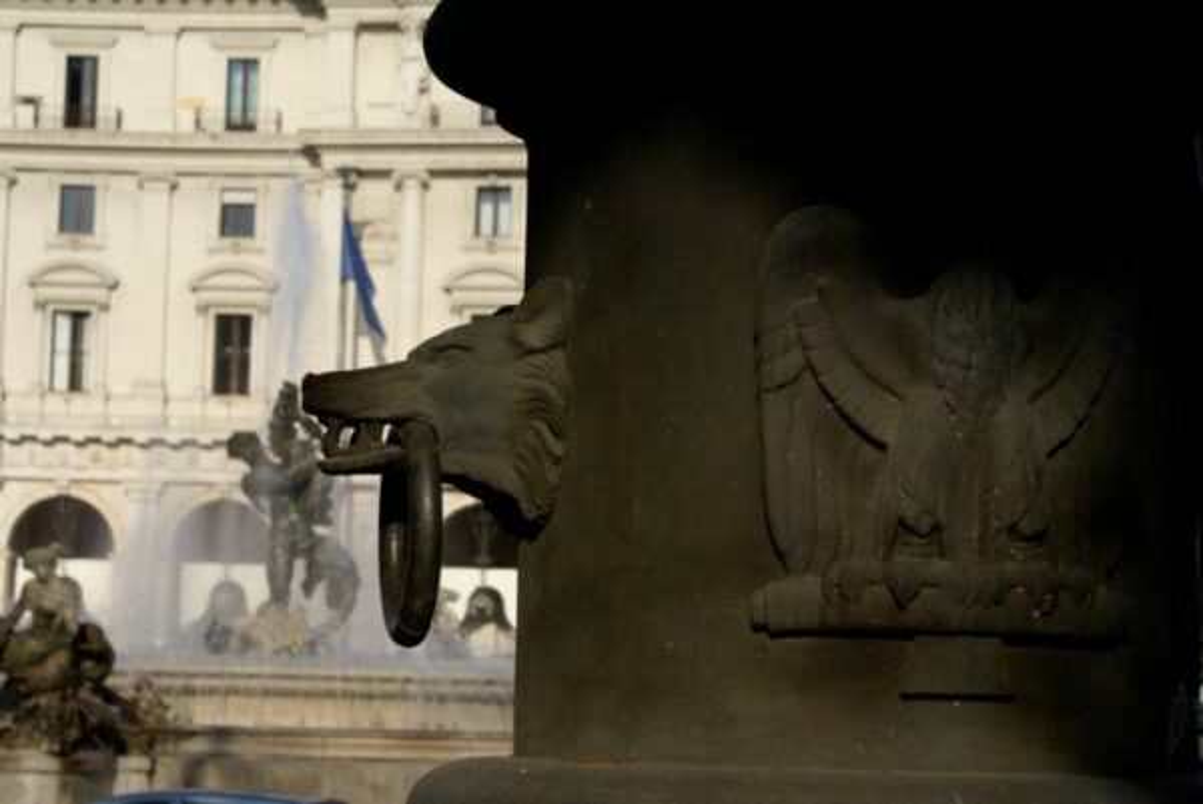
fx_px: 3511
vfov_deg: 13.1
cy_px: 402
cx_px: 602
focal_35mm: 105
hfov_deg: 19.4
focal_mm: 70
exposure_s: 1/1600
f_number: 10
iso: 800
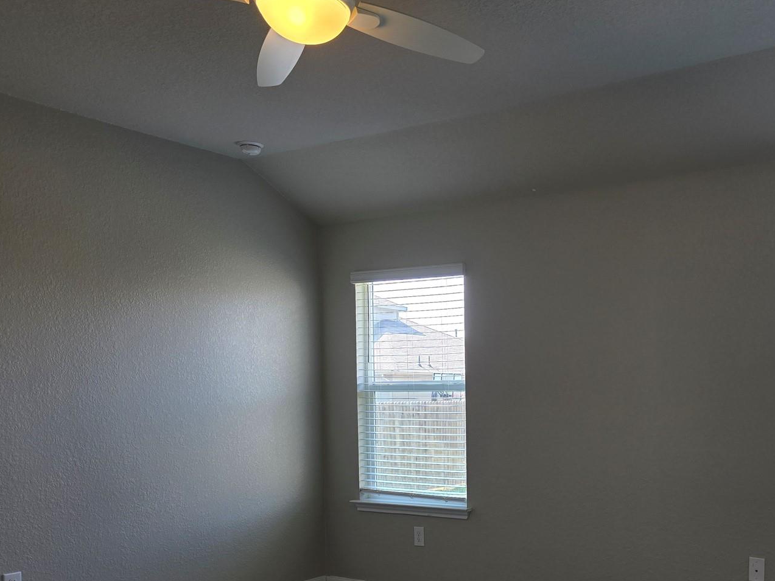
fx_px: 828
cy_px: 444
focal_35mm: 37
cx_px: 569
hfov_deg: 48.5
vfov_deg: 37.6
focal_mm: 6.3
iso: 40
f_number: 1.7
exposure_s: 1/120
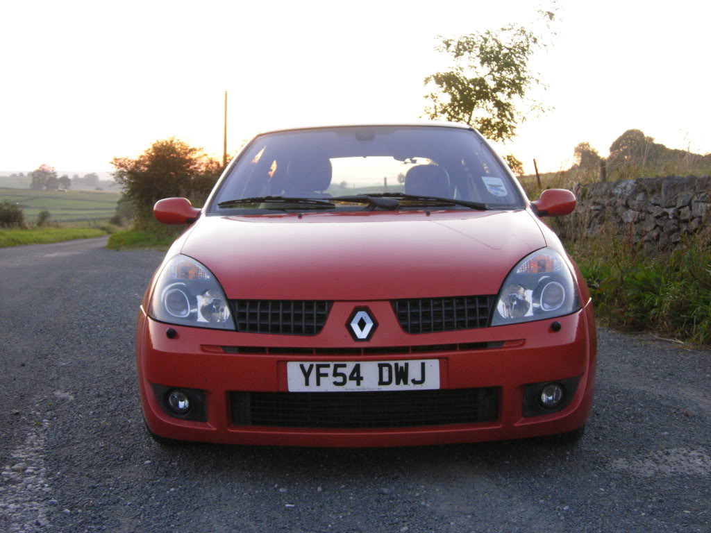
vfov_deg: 30.3
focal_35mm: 48
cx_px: 356
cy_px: 266
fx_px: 986
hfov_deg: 39.7
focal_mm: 10.1
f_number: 3.1
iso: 200
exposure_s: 1/67.8
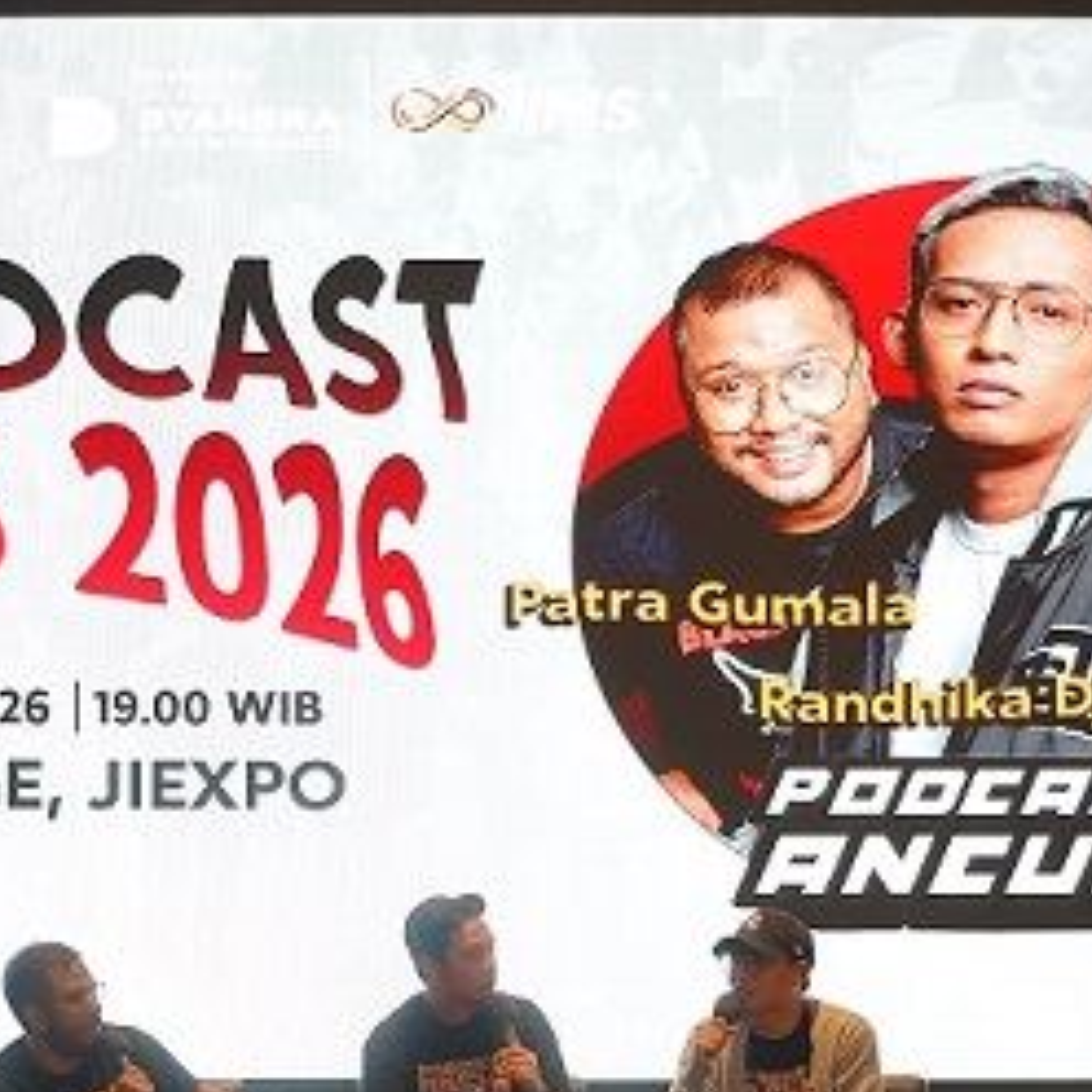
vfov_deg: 12.9
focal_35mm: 135
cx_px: 306
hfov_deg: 12.9
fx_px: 4818
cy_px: 676
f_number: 2.8
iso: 2000
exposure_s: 1/200
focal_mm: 70
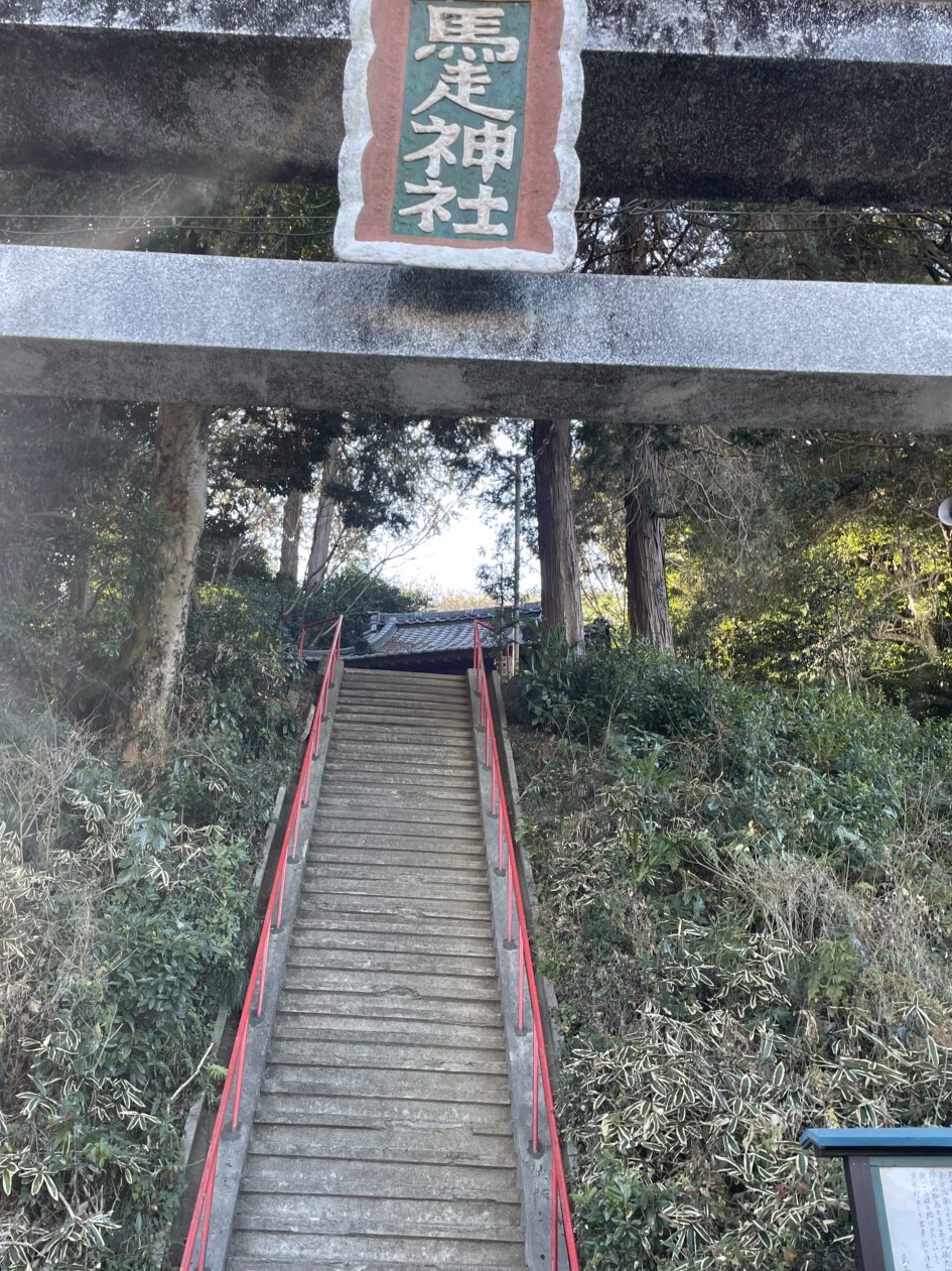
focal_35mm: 33
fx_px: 1211
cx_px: 399
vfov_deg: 55.3
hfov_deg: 42.8
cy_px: 700
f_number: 1.6
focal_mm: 4.2
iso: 40
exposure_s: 1/121
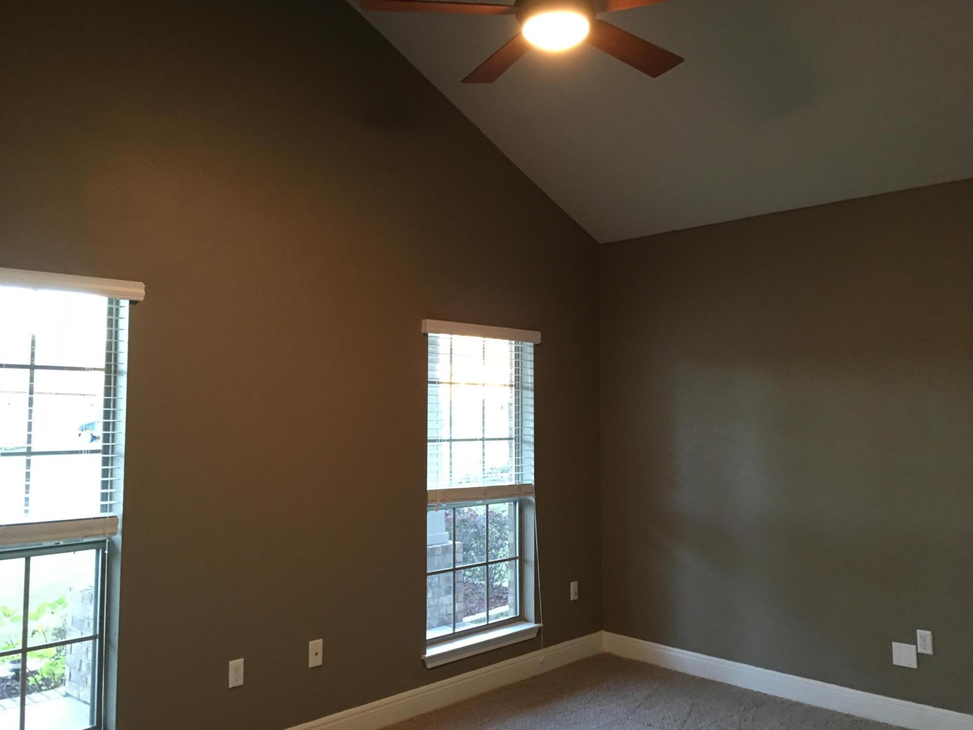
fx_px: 815
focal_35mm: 29
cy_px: 365
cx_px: 486
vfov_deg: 48.2
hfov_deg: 61.7
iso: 80
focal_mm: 4.15
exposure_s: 1/10
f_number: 2.2
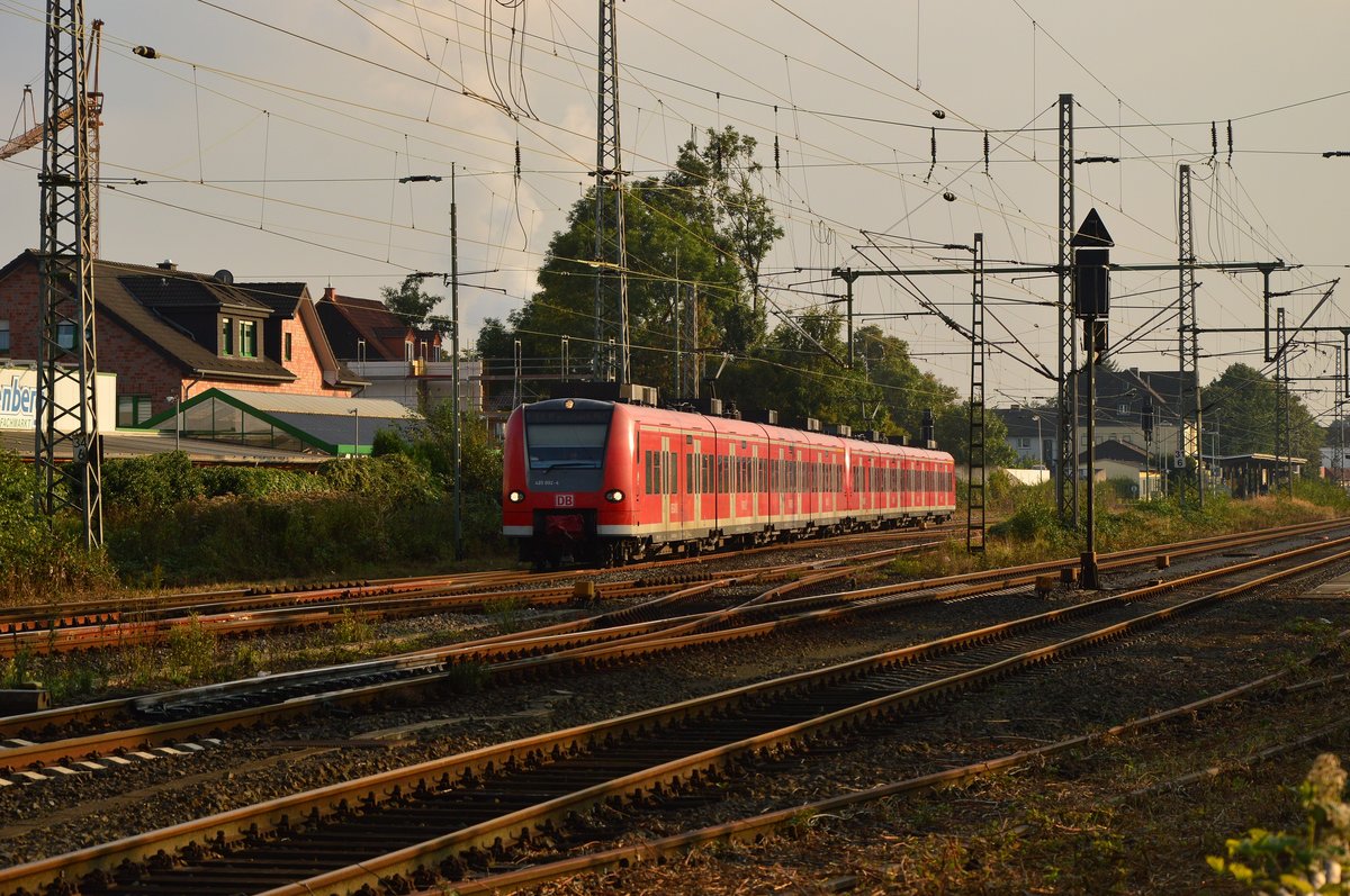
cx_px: 675
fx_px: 4494
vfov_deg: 11.4
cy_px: 448
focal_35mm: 120
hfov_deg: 17.1
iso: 400
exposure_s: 1/640
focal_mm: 80
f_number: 8
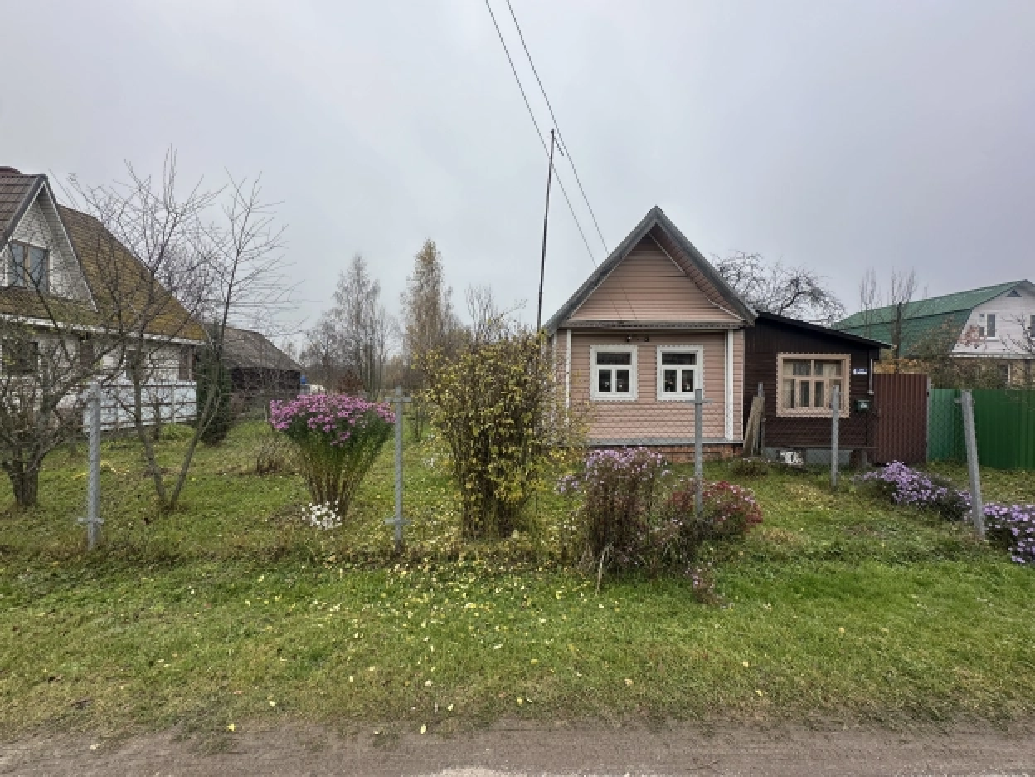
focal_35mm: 14
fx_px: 419
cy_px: 388
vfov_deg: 85.7
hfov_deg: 102.1
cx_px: 518
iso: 40
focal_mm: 2.22
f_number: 2.2
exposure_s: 1/266
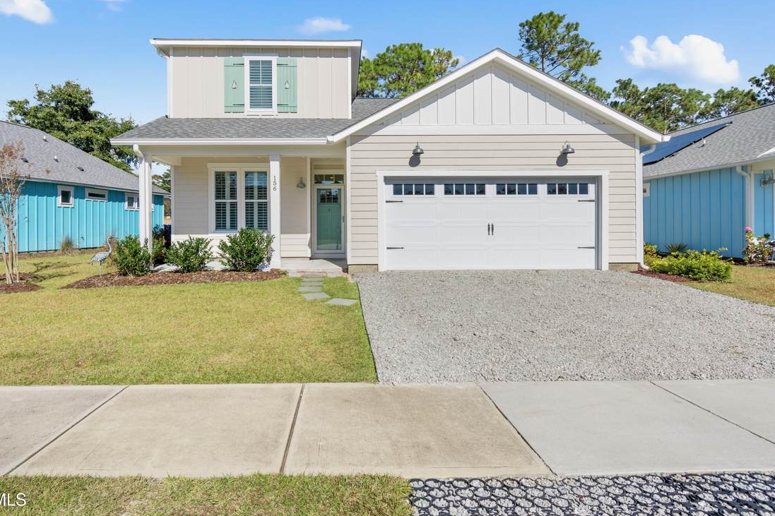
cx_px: 350
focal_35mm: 21
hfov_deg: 81.0
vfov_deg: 59.3
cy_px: 226
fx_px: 452
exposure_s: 1/640
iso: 100
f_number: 8
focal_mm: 12
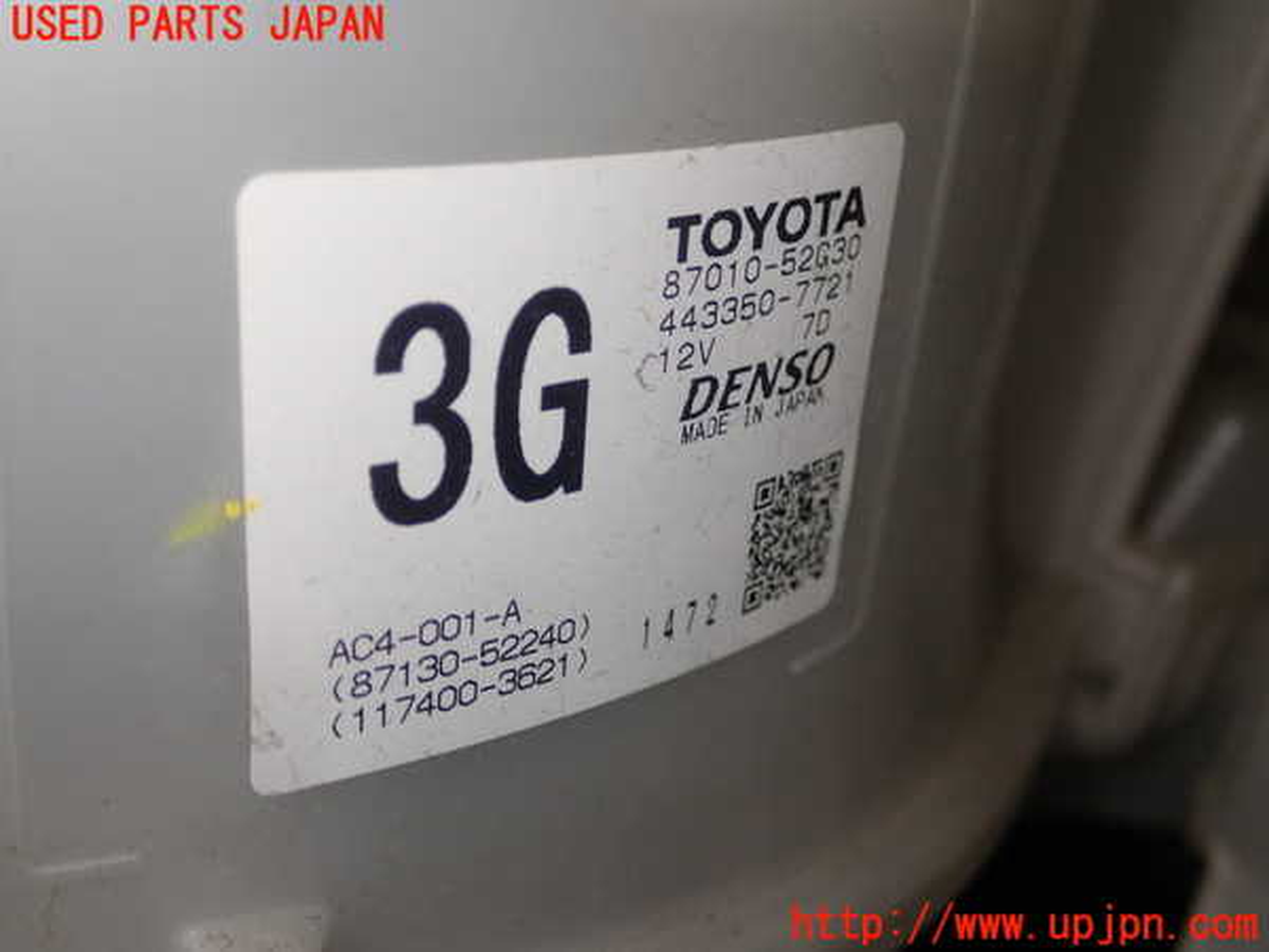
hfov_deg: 41.2
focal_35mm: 46
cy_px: 476
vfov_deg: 31.5
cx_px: 634
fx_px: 1686
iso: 200
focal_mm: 8.41
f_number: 3.1
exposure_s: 1/60
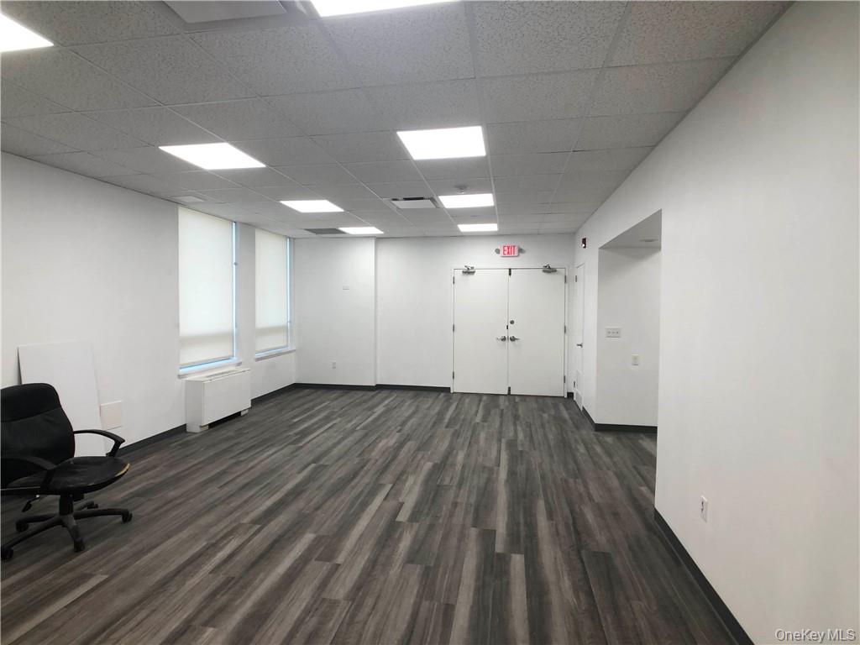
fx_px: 696
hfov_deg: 63.4
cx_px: 430
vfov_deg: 49.7
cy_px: 322
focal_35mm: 28
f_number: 1.8
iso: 25
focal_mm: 4
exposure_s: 1/40
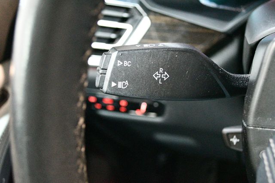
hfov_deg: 41.1
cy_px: 92
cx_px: 138
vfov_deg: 28.0
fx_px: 366
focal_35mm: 48
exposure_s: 1/25
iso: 12800
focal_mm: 32
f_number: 4.8
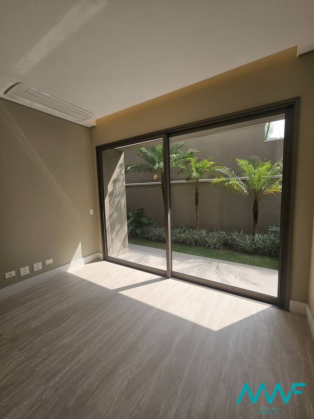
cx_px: 157
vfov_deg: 106.2
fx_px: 157
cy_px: 210
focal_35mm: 13
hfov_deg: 89.9
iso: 50
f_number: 2.2
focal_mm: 2.2
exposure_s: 1/834
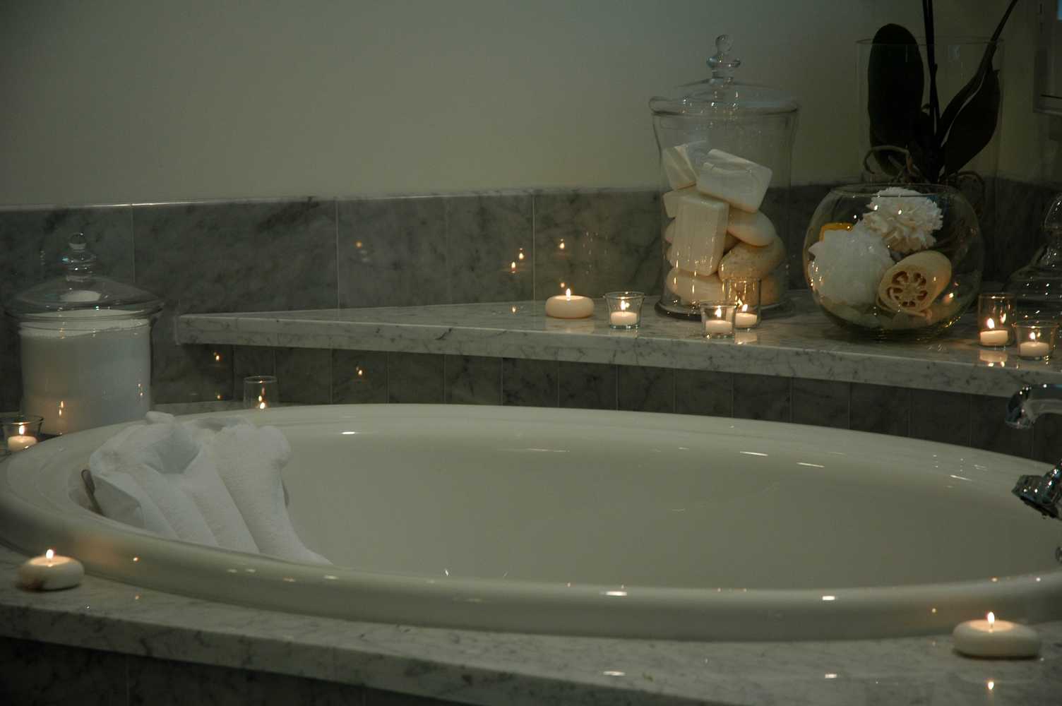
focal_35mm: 105
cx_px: 531
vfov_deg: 13.0
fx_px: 3095
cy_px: 353
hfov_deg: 19.5
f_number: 4.5
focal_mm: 70
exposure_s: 1/30
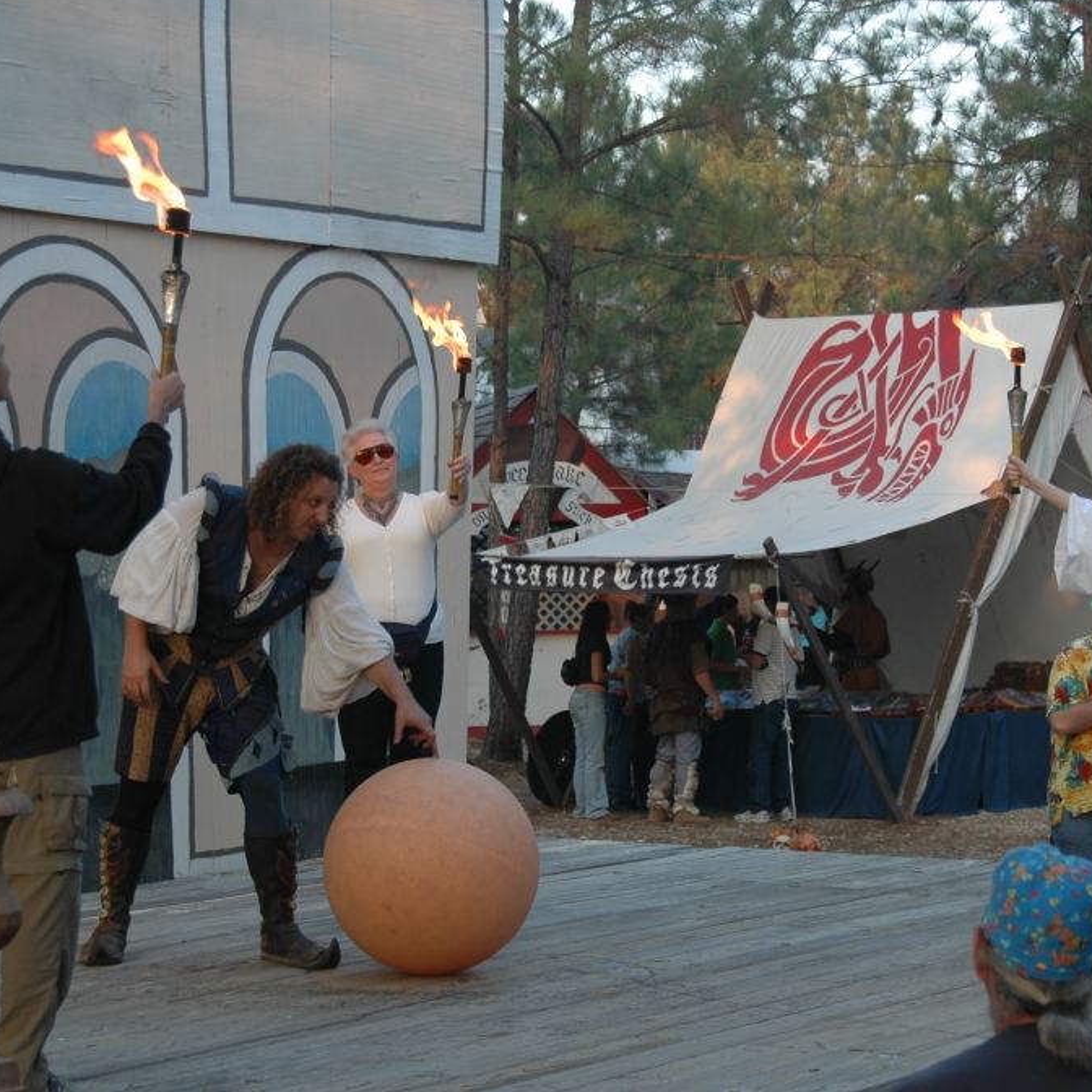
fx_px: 3462
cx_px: 538
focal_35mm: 97
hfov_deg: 17.9
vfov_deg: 17.9
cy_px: 543
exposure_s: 1/100
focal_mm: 50
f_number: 4.8
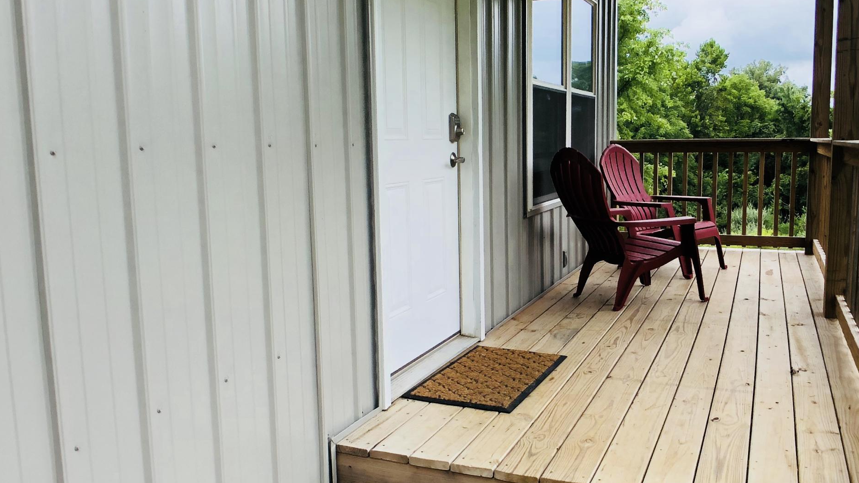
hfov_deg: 42.0
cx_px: 497
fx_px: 1116
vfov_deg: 24.4
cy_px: 235
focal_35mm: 49
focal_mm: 3.99
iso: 20
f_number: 1.8
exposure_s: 1/412
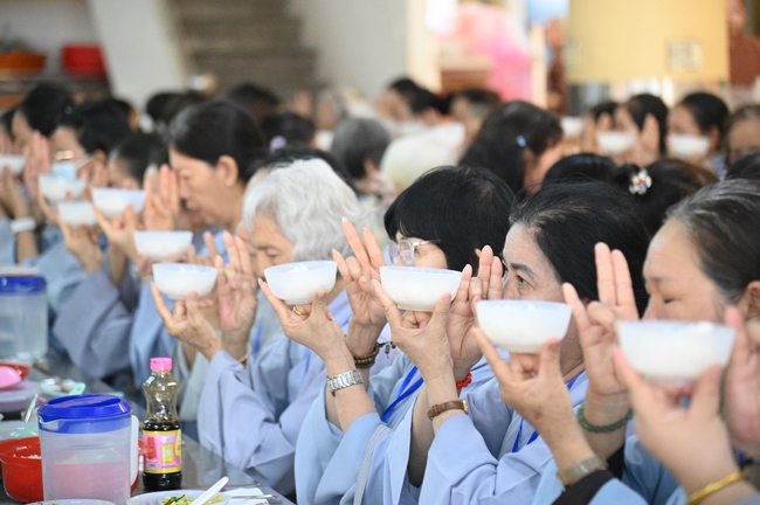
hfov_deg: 17.1
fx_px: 2531
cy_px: 252
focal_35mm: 120
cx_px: 380
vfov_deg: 11.4
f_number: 4
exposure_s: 1/200
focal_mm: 120
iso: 10000
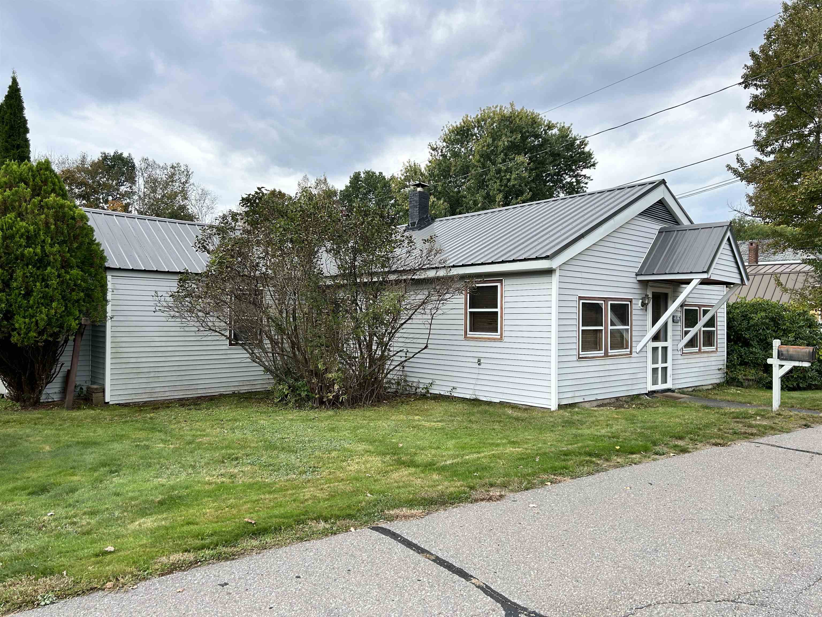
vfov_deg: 53.1
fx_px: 617
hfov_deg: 67.3
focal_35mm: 26
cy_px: 308
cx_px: 411
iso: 50
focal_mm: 5.7
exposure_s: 1/1224
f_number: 1.5
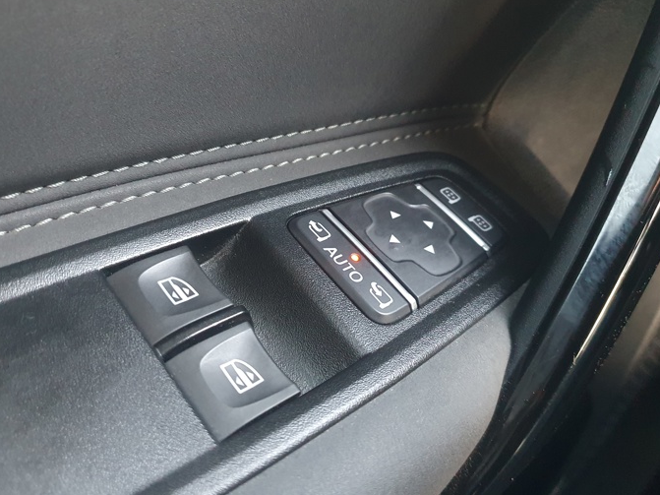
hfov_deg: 58.4
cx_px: 326
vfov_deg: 45.4
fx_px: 591
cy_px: 245
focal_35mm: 31
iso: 500
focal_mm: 4.32
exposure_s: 1/33
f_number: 1.5
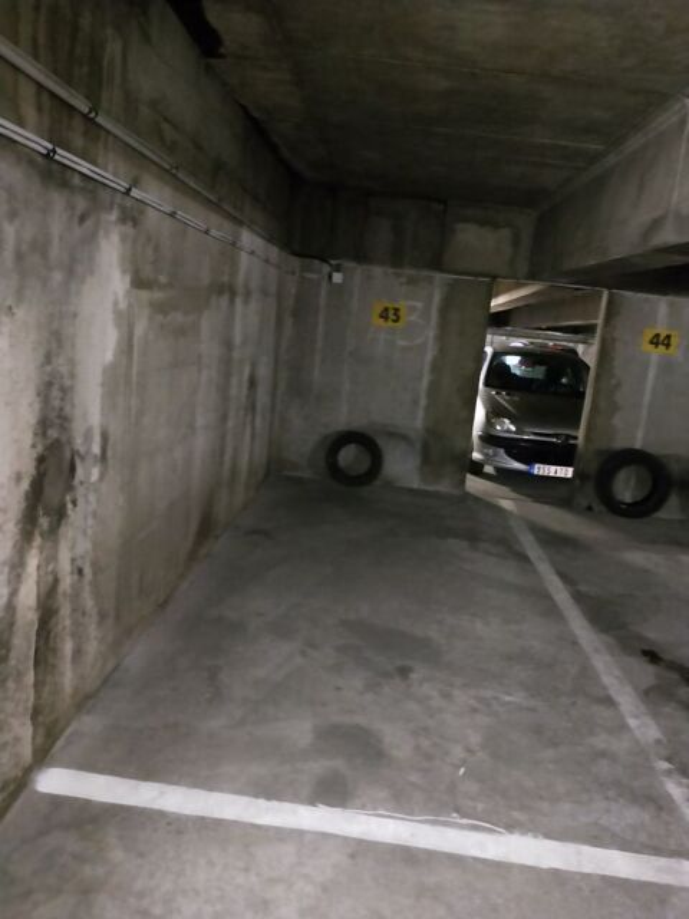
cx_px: 344
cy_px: 460
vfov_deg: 73.9
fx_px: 610
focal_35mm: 23
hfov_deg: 58.9
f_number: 1.7
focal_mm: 3.99
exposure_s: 1/17
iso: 1200
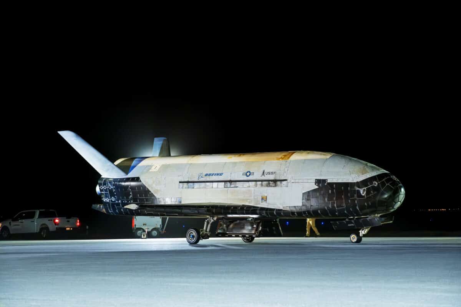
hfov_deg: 22.4
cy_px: 154
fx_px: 1165
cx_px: 230
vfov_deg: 15.0
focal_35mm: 91
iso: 6400
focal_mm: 60.8
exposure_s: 1/250
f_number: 4.5
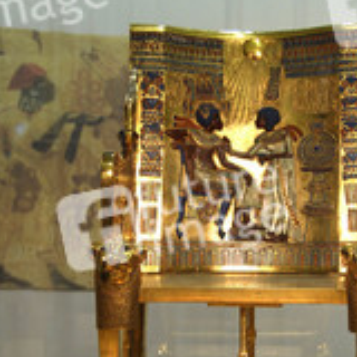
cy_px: 330
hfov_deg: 13.6
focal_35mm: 128
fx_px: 1494
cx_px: 239
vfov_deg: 13.5
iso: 200
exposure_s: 1/10
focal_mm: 40
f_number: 4.5
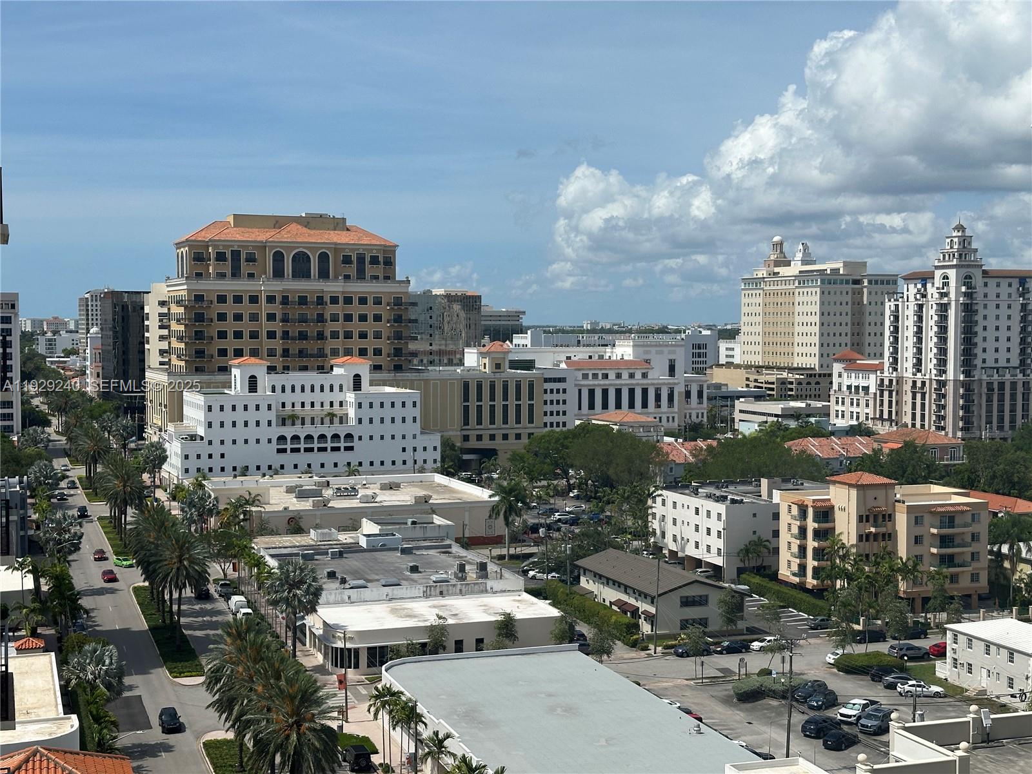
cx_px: 516
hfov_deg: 39.7
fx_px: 1431
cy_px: 387
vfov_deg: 30.3
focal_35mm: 48
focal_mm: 6.86
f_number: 1.78
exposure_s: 1/7634
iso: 64
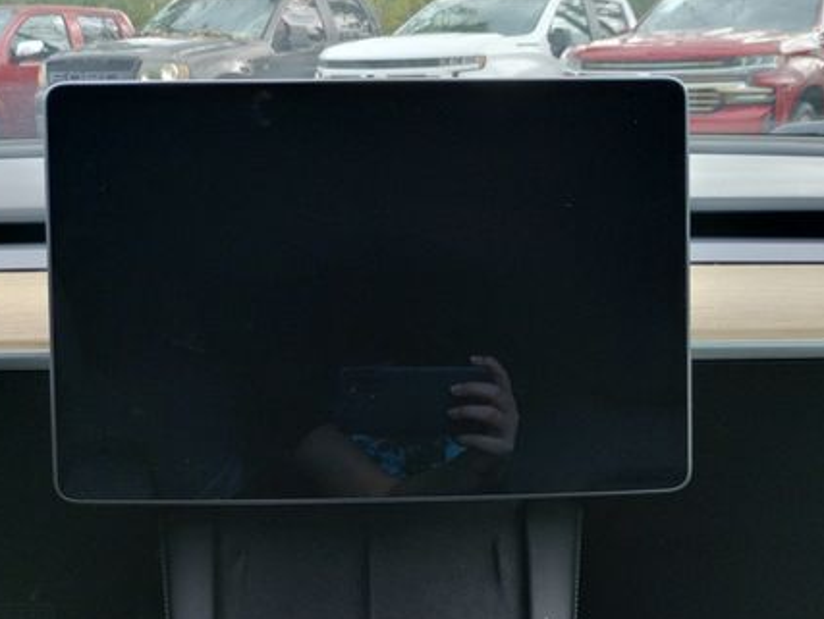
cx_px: 374
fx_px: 1001
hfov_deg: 44.7
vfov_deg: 34.0
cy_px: 428
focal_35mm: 42
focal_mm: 4.27
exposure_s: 1/120
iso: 176
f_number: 1.8
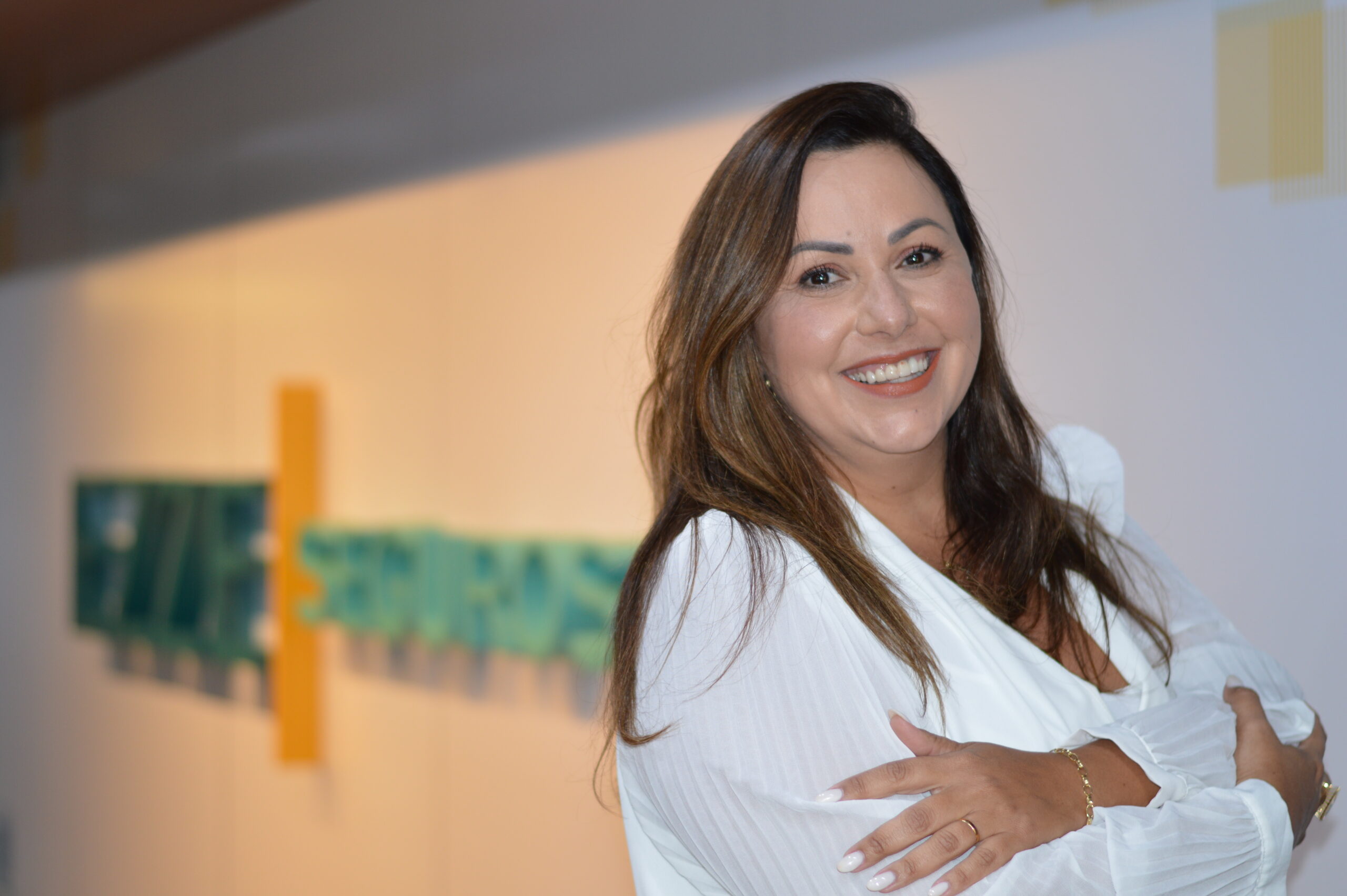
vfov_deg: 18.1
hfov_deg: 27.0
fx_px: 2804
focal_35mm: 75
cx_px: 674
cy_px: 448
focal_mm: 50
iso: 200
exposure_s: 1/80
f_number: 1.8
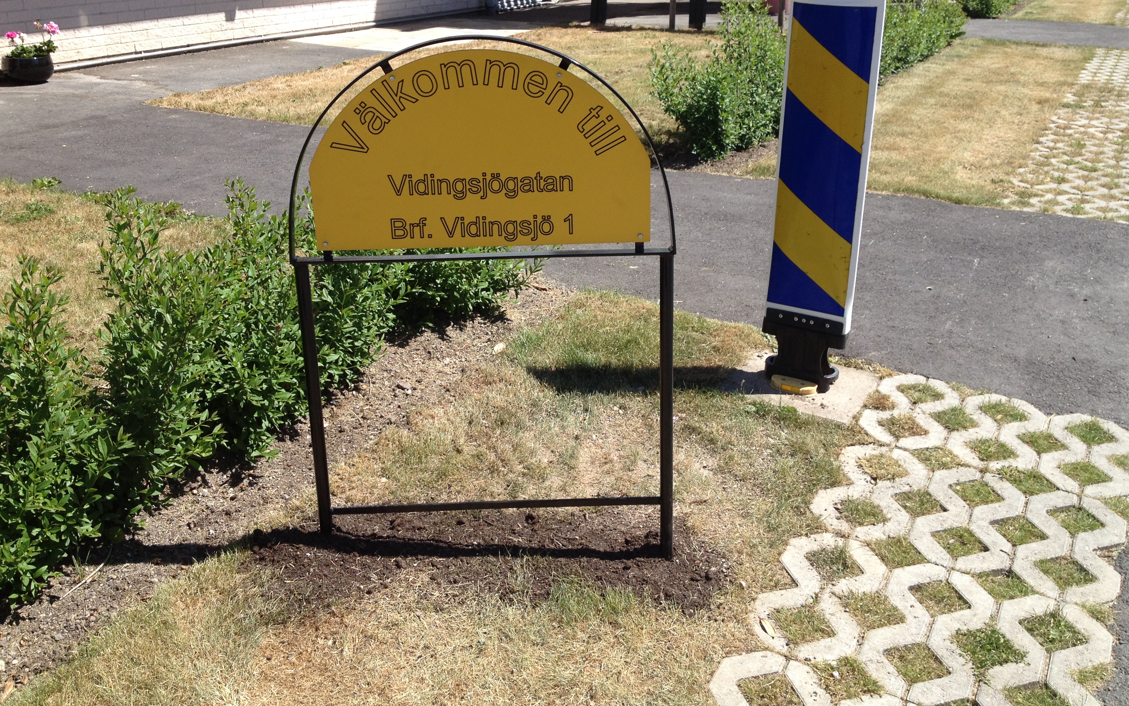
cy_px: 277
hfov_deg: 51.5
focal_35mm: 38
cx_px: 558
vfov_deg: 33.5
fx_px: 1169
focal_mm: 4.28
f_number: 2.4
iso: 50
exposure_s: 1/1104
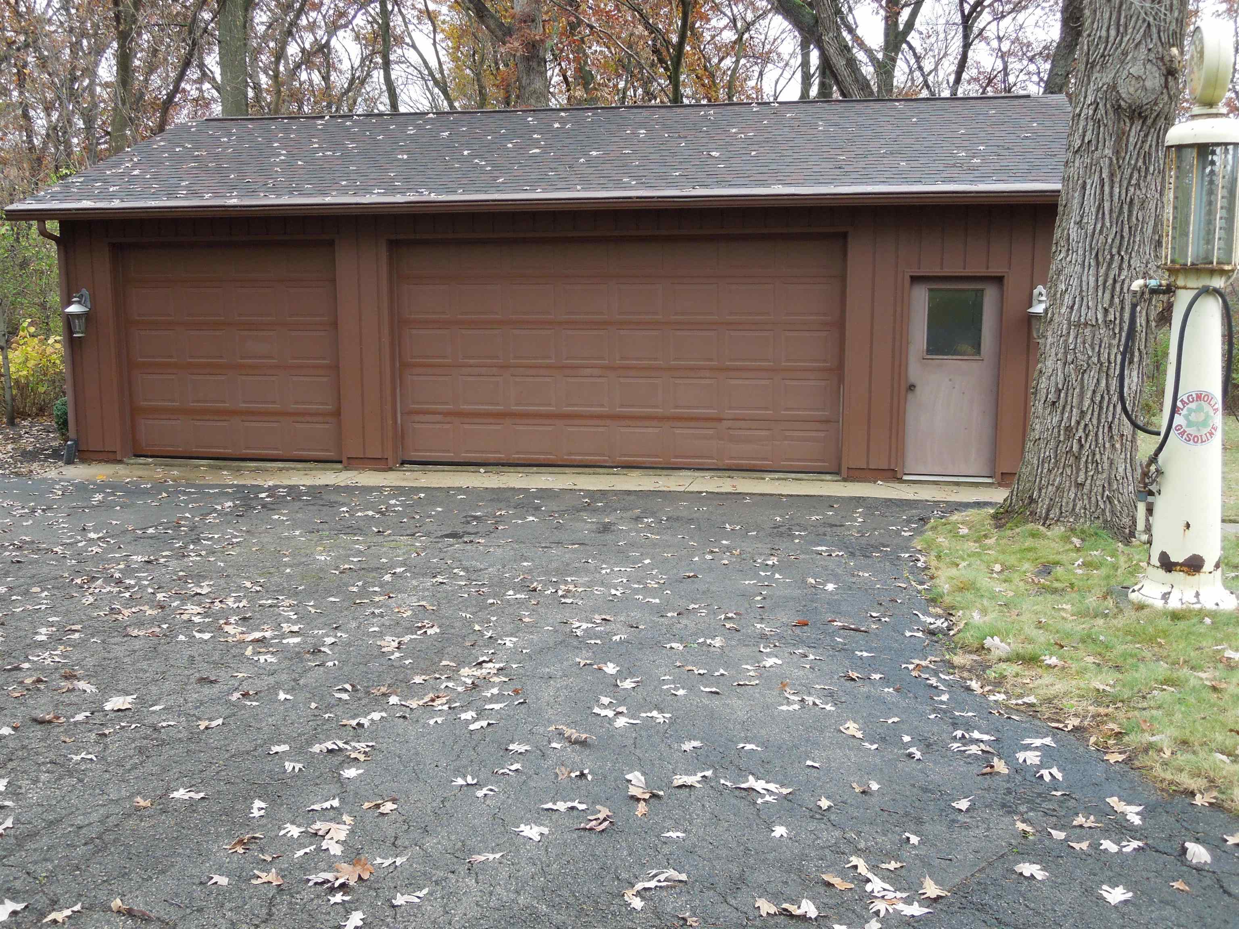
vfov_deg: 40.7
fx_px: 1253
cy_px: 464
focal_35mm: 35
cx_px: 620
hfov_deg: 52.6
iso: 250
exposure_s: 1/50
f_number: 3.7
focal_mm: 6.3
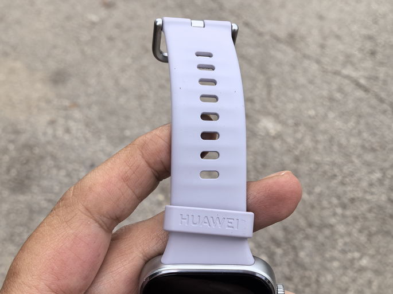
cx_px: 196
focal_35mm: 54
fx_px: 613
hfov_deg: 35.6
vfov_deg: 27.0
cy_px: 147
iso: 100
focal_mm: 8.5
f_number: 4
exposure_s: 1/100
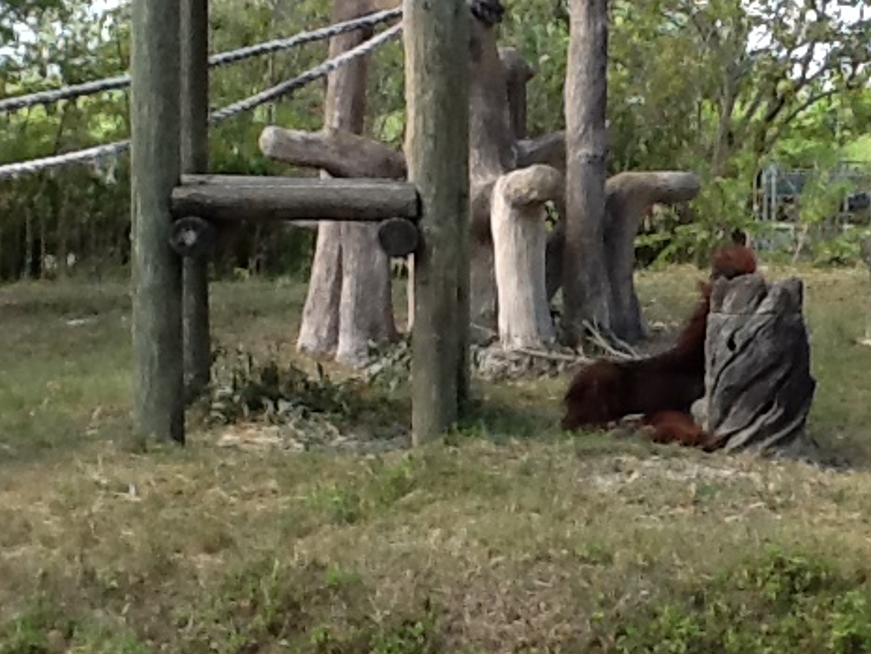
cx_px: 766
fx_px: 1661
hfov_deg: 28.4
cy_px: 373
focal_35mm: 66
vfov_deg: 22.2
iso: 64
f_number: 2.4
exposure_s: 1/267
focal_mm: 2.03
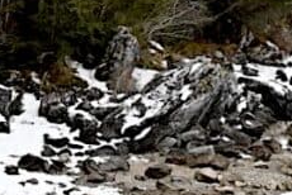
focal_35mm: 209
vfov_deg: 6.5
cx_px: 402
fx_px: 1697
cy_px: -51
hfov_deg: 9.6
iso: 200
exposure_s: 1/250
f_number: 5.6
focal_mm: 47
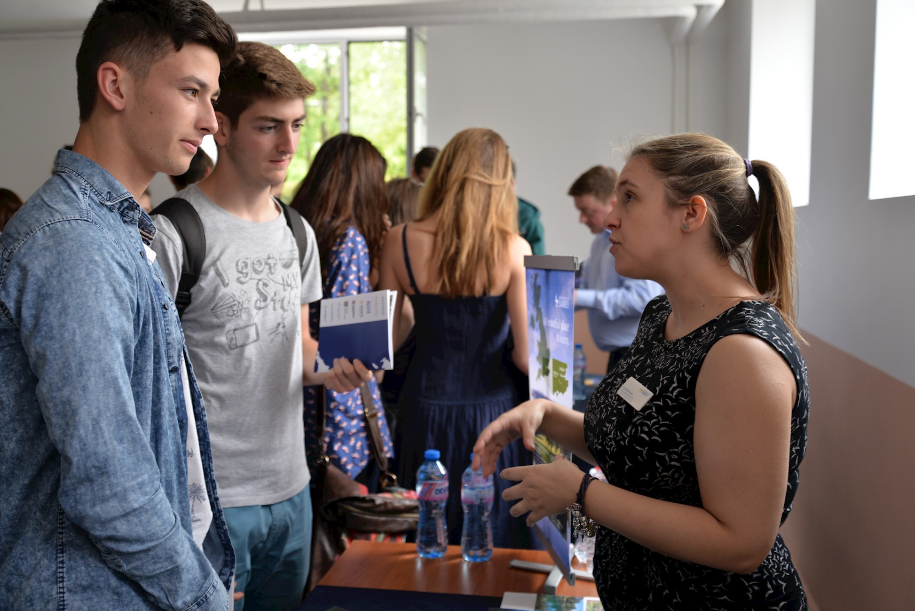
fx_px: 941
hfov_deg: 51.9
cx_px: 454
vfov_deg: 36.0
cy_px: 301
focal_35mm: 37
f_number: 4.2
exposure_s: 1/80
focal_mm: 36
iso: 400
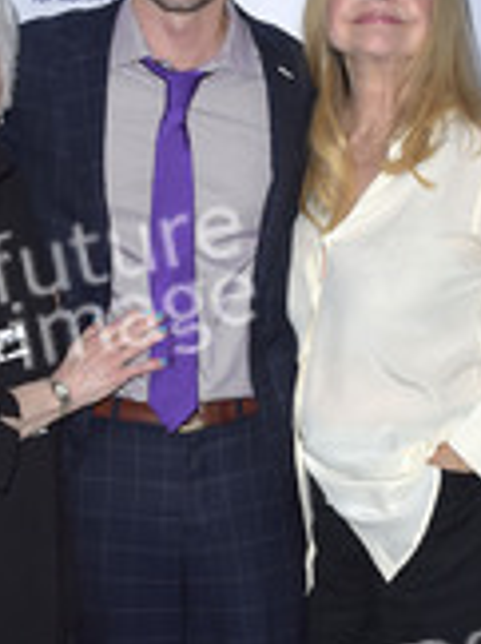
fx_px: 1412
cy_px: 501
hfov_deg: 19.3
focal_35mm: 76
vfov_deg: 25.3
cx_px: 169
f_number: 6.3
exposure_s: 1/250
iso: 400
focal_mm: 32
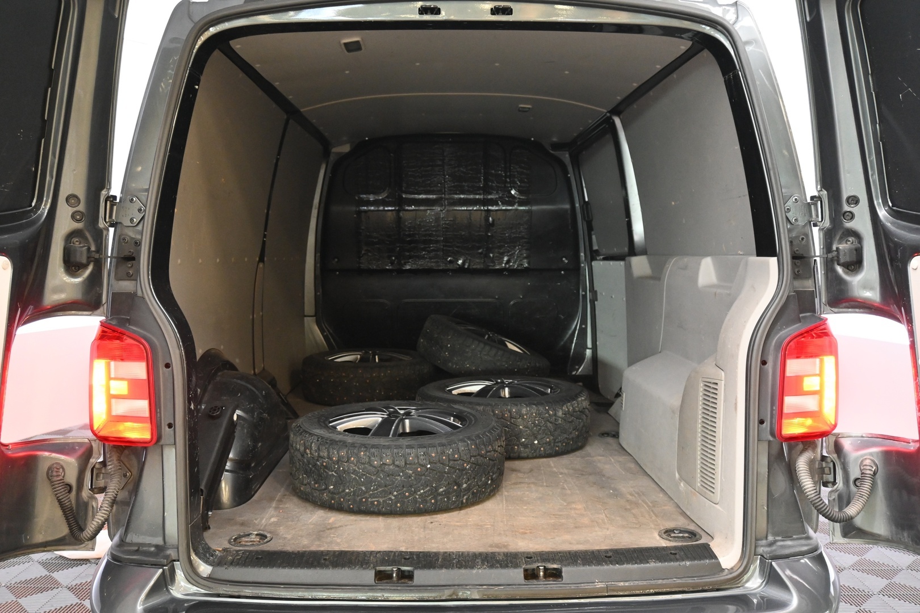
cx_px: 460
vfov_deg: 41.7
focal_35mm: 32
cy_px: 306
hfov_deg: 59.5
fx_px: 805
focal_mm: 21
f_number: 4
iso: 2500
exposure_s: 1/30
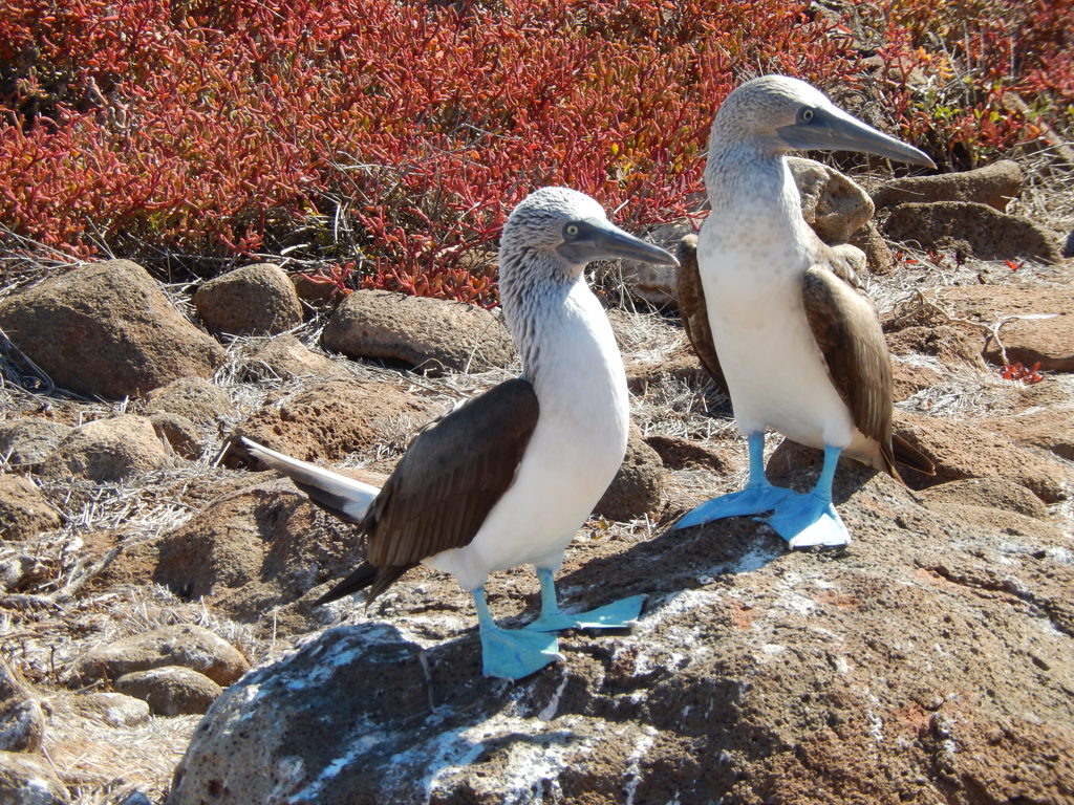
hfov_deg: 8.3
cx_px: 537
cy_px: 402
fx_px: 7415
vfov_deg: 6.2
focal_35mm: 239
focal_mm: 42.8
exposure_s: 1/250
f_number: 5.8
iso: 125
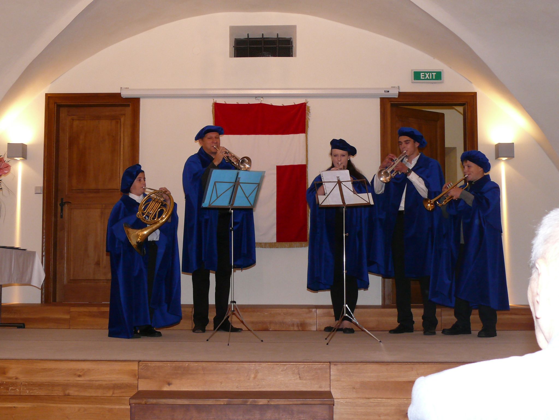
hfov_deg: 37.5
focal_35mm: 51
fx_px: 824
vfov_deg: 28.6
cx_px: 280
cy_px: 210
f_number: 3.2
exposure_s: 1/30
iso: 200
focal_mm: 9.3
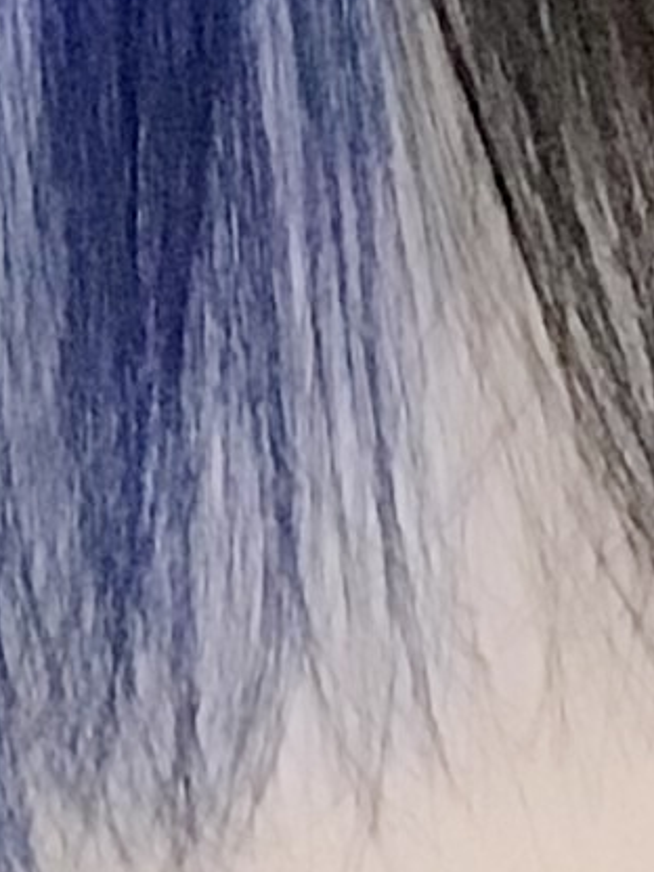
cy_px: -1845
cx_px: -1019
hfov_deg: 5.8
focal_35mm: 243
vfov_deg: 7.2
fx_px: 6121
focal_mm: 3.3
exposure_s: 1/30
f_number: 2.4
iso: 125
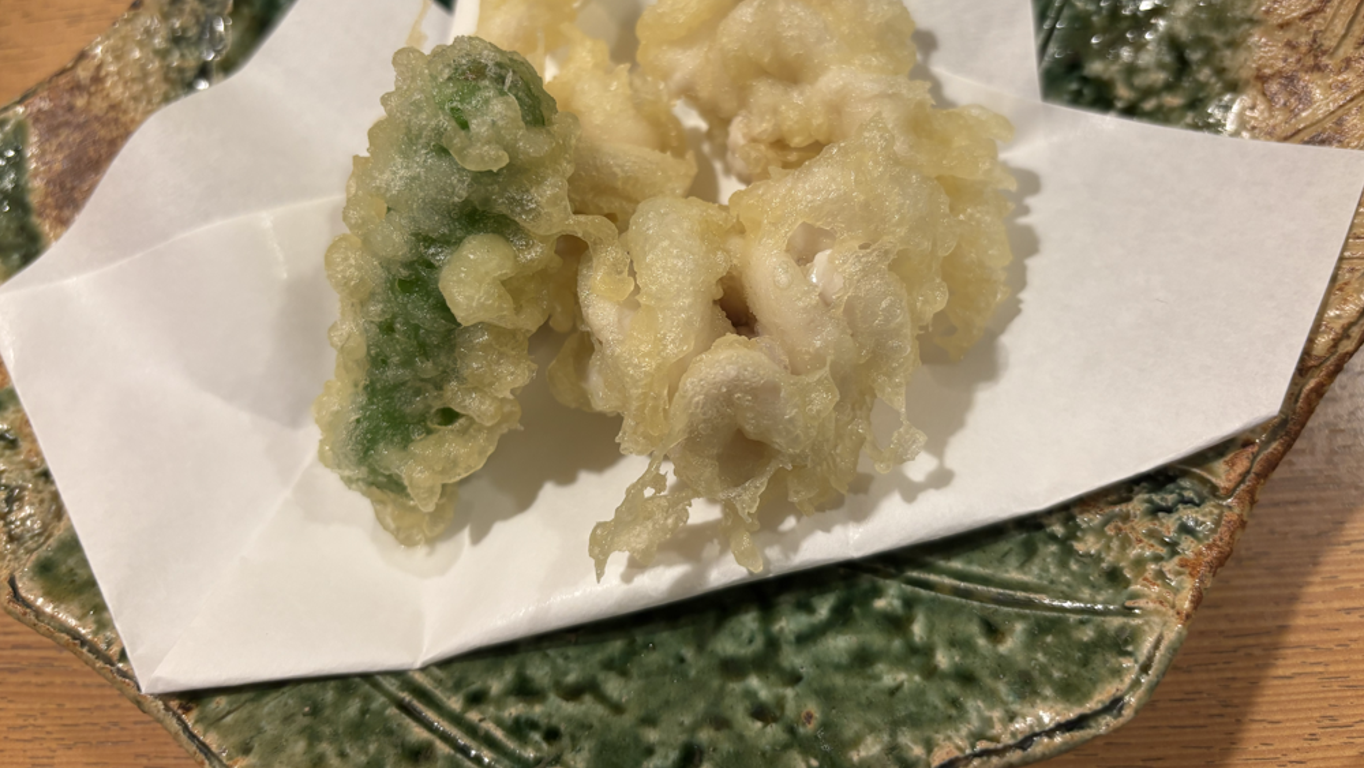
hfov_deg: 66.1
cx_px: 686
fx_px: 1049
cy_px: 299
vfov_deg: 40.0
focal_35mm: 29
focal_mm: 5.96
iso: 125
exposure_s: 1/120
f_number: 1.6
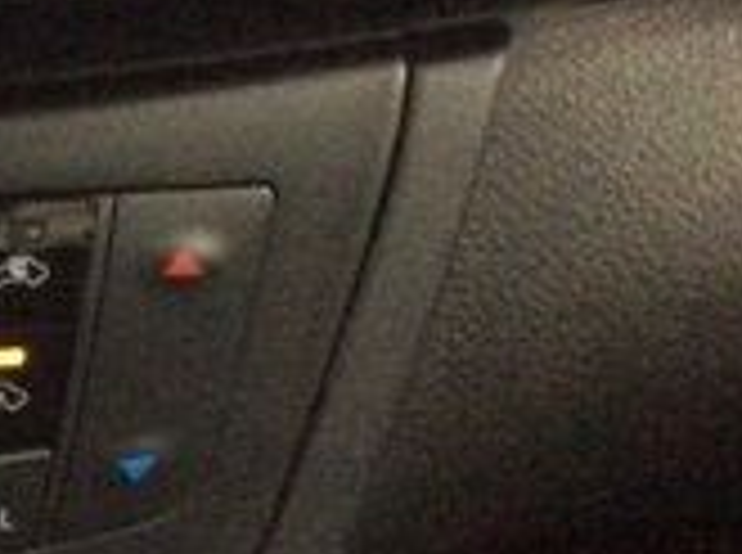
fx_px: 2652
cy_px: 590
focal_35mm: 124
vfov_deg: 11.7
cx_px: -508
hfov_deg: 14.4
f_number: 2.4
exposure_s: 1/15
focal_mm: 3.3
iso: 500
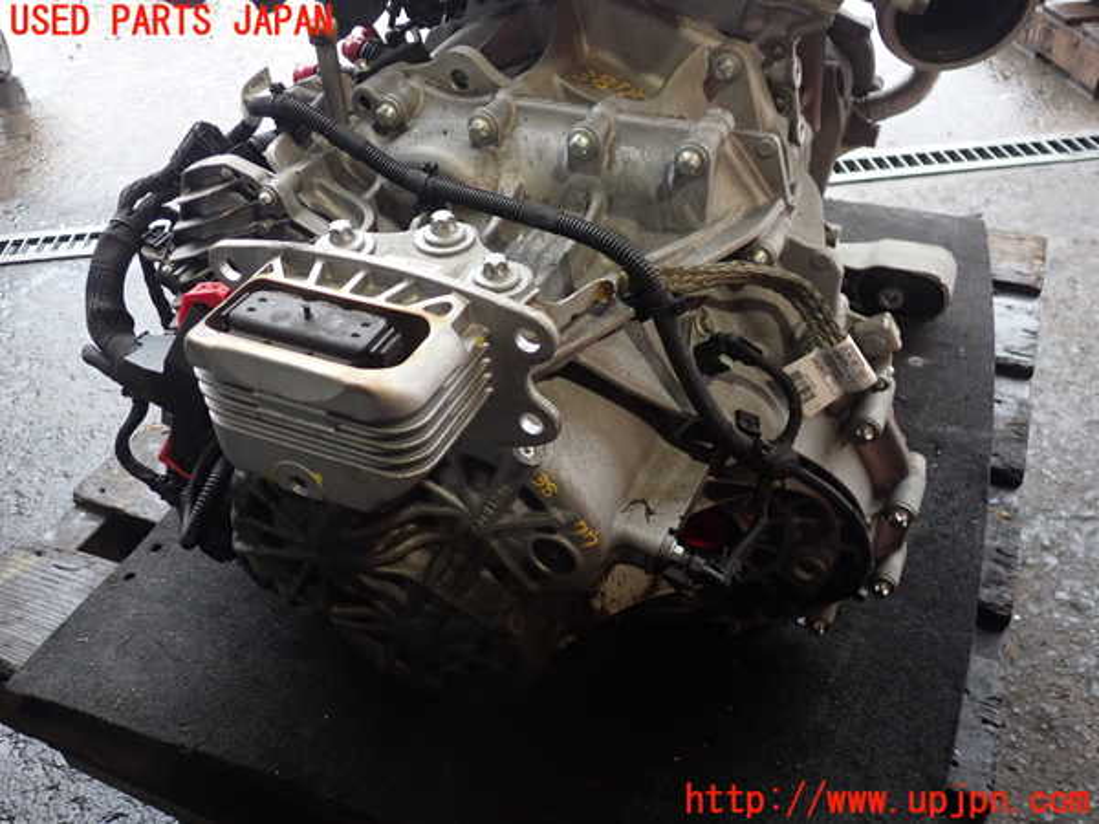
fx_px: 952
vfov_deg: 46.8
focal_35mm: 30
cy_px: 412
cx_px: 550
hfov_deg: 60.0
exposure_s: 1/30
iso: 200
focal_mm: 5.4
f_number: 2.3
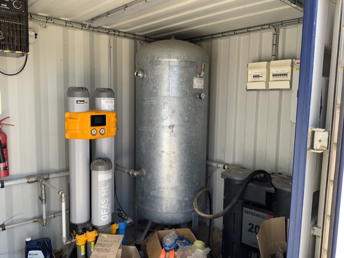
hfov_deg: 61.7
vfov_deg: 48.2
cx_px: 172
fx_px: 288
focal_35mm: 29
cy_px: 129
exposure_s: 1/255
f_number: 1.8
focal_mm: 3
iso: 16
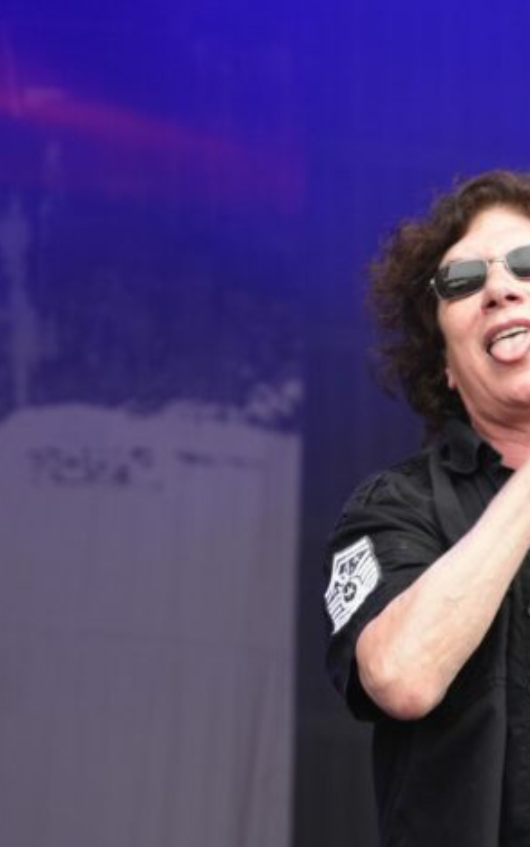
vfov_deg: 6.1
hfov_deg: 3.8
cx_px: 479
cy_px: 445
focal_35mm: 346
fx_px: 7987
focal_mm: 138
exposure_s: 1/250
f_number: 5.6
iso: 800
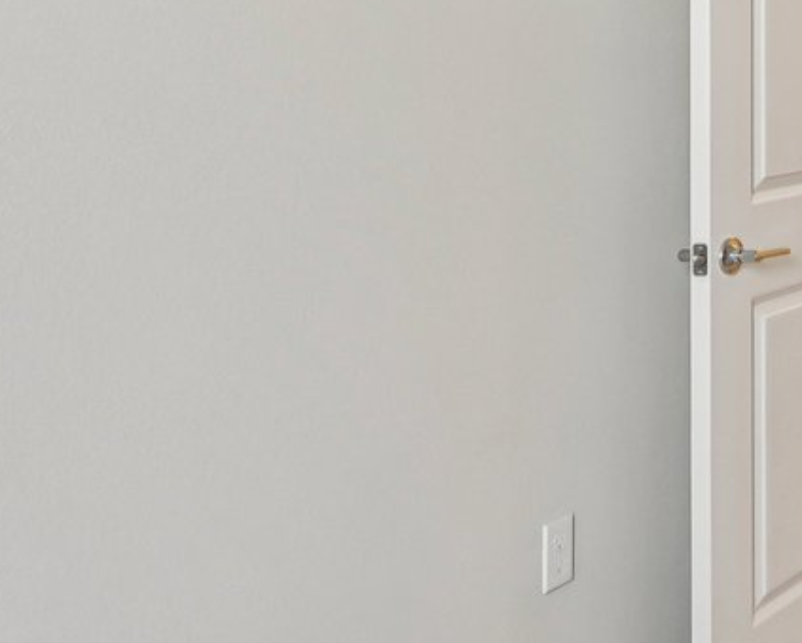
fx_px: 1401
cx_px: 1458
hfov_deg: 21.0
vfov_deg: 25.2
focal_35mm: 59
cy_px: 100
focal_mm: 13
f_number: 8
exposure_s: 1/13
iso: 400
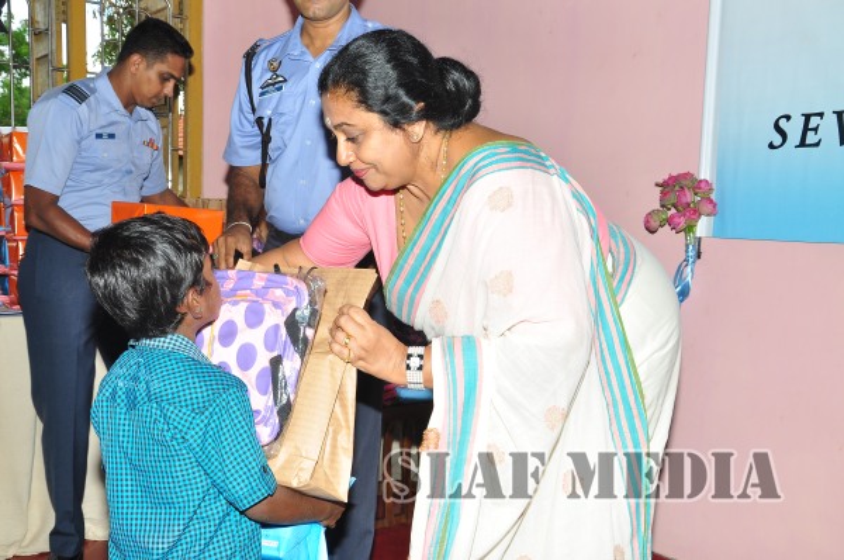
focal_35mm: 42
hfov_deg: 46.5
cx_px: 422
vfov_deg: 31.8
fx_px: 983
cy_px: 280
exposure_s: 1/160
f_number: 6.3
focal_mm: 28
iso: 320
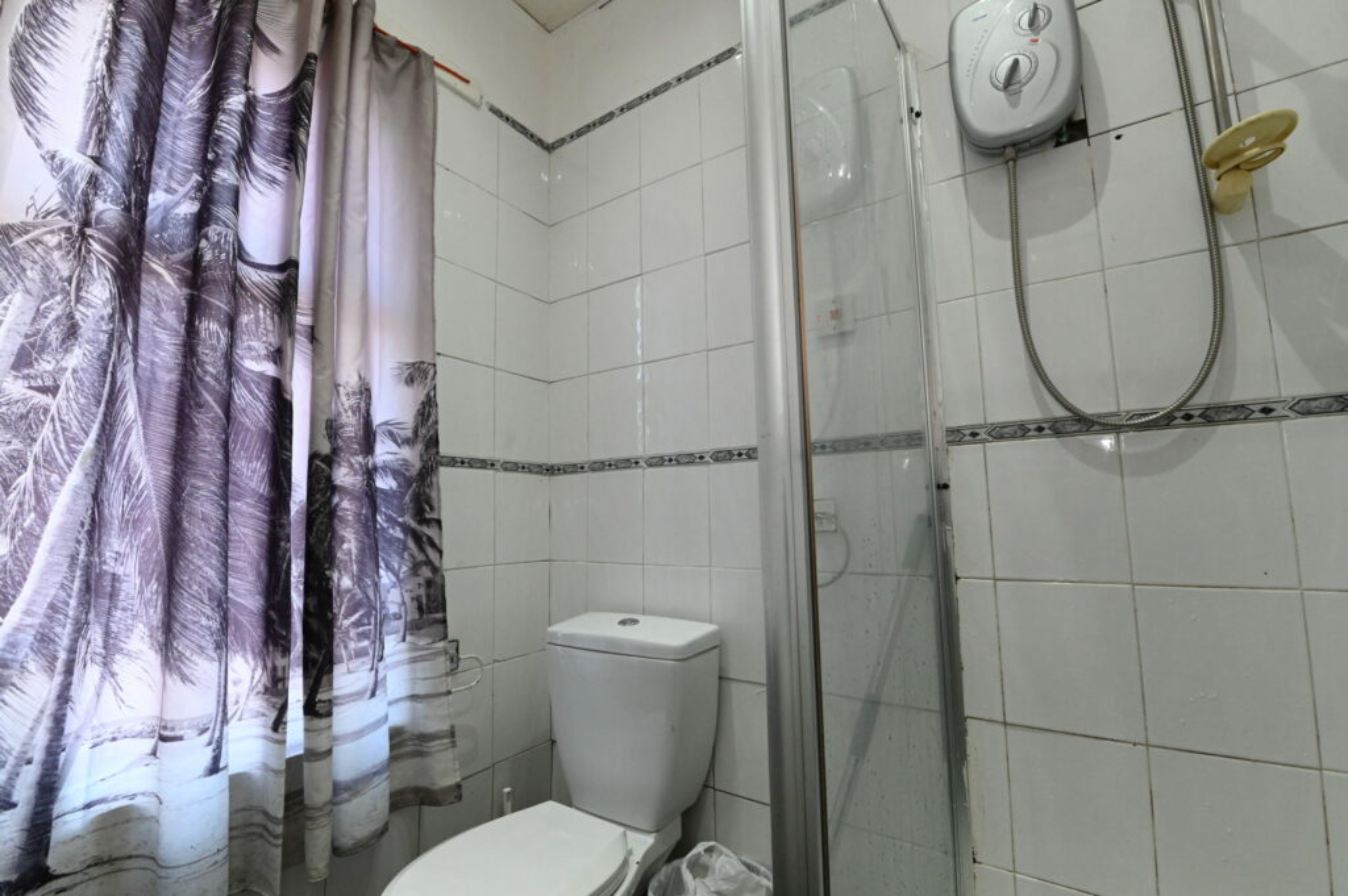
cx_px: 674
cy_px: 448
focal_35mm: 15
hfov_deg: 100.4
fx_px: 561
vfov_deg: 77.2
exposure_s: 1/200
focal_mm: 15
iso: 5000
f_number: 9
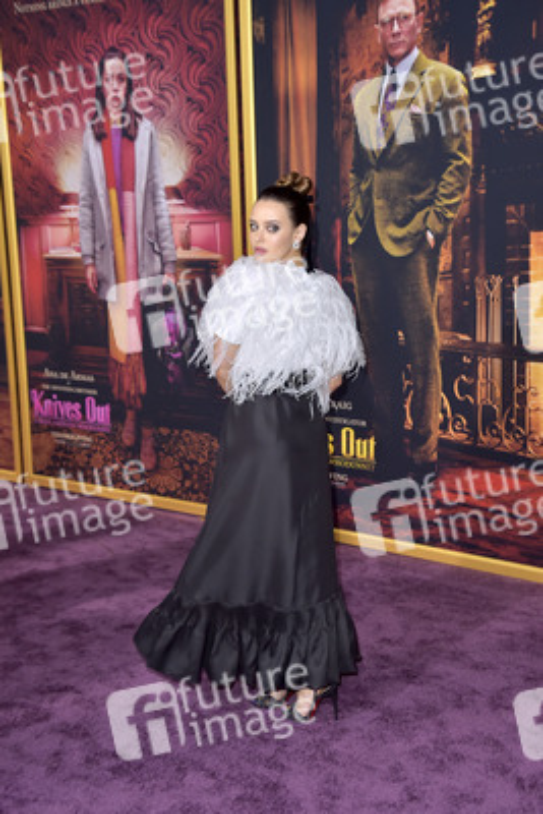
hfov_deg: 24.6
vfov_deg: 36.2
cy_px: 407
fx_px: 1243
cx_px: 272
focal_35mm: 55
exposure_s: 1/250
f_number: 7.1
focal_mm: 55
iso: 500
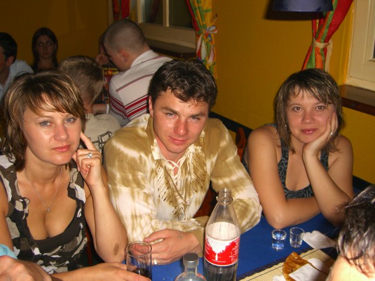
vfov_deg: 37.7
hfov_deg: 49.0
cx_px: 188
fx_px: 412
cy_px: 140
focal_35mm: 38
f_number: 2.8
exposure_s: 1/60
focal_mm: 7.9
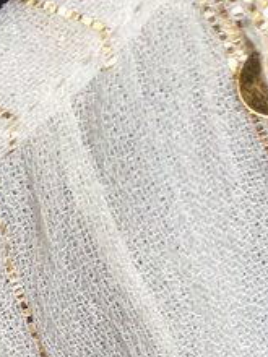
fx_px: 2065
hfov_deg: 7.0
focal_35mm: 200
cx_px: -375
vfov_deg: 8.3
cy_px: 1080
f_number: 2.4
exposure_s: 1/20
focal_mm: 4.12
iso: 160
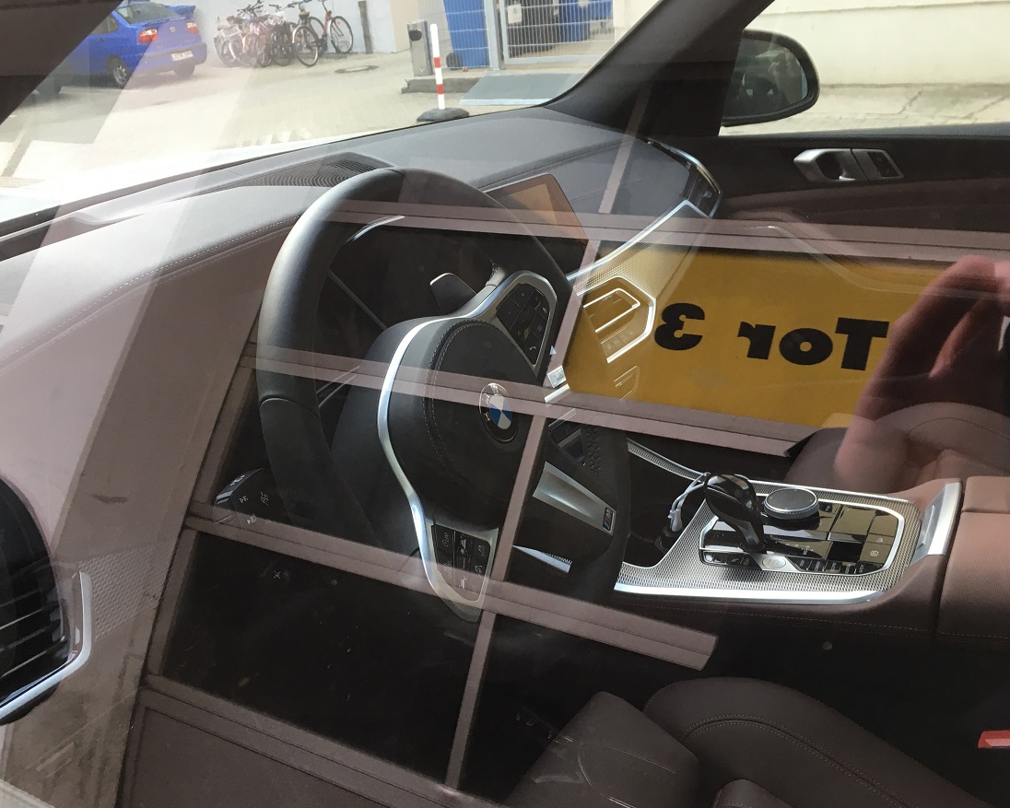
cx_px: 489
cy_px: 411
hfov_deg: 57.2
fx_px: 927
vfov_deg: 47.1
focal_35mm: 31
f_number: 2.2
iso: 40
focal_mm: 4.15
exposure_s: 1/33
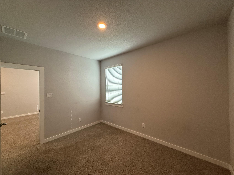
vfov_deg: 85.7
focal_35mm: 14
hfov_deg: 102.1
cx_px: 117
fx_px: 95
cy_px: 88
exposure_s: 1/120
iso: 200
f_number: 2.2
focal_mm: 2.22
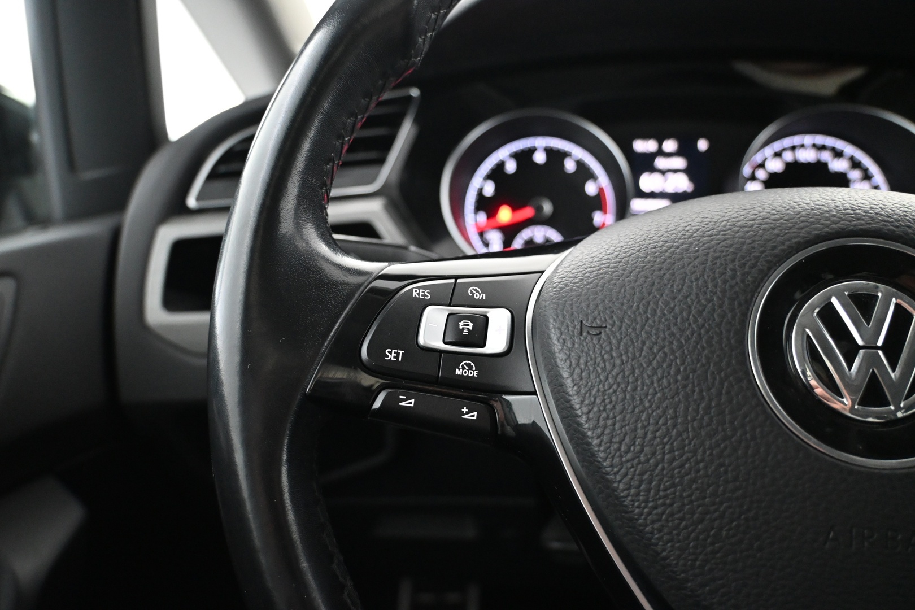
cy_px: 305
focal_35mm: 28
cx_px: 458
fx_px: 724
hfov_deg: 64.6
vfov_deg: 45.7
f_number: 3.8
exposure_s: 1/30
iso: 4000
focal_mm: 19
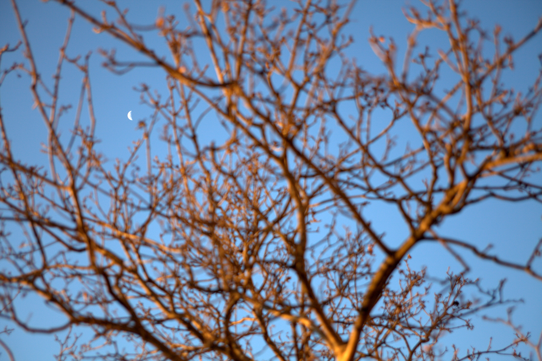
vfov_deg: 20.0
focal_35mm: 68
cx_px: 271
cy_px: 180
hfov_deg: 29.7
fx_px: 1024
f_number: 2.8
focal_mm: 70
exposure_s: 1/500
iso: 100
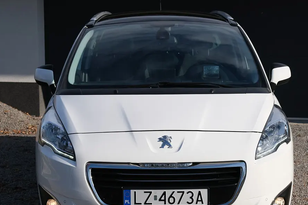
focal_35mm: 82
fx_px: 701
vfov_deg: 16.6
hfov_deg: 24.8
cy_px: 126
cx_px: 152
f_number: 6.4
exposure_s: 1/1000
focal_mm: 42.5
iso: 320
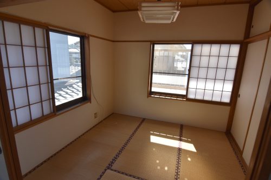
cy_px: 90
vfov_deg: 67.3
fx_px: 135
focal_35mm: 18
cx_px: 136
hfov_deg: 90.0
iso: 320
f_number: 8
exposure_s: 1/250
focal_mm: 12
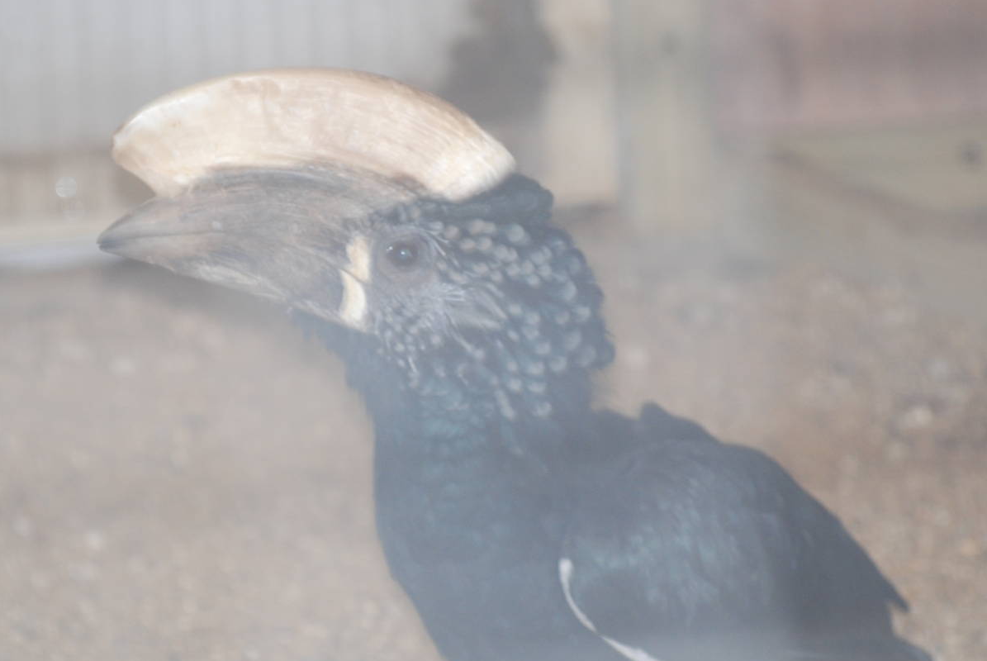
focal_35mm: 442
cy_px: 375
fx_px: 12133
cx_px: 433
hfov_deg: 4.7
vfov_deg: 3.1
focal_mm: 220
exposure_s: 1/60
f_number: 5.3
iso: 500
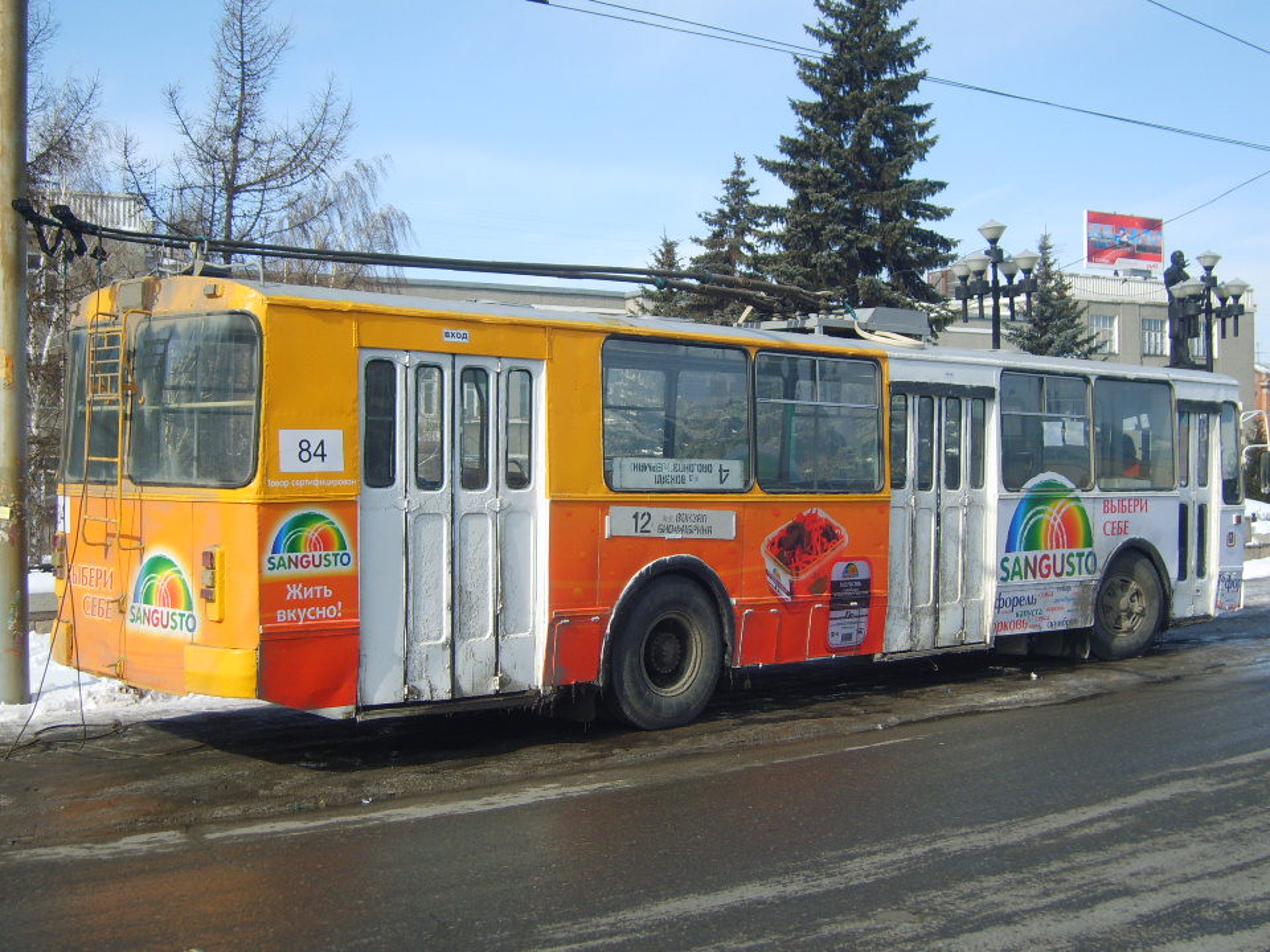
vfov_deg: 32.9
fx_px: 1614
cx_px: 635
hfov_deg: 42.9
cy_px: 476
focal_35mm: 44
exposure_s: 1/250
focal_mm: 9.2
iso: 50
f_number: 7.9
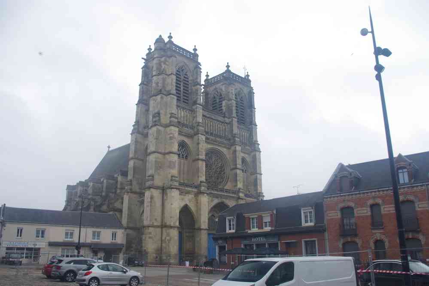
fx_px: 375
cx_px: 214
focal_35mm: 32
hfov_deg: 59.5
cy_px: 143
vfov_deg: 41.7
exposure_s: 1/50
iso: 200
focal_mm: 21
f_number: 9
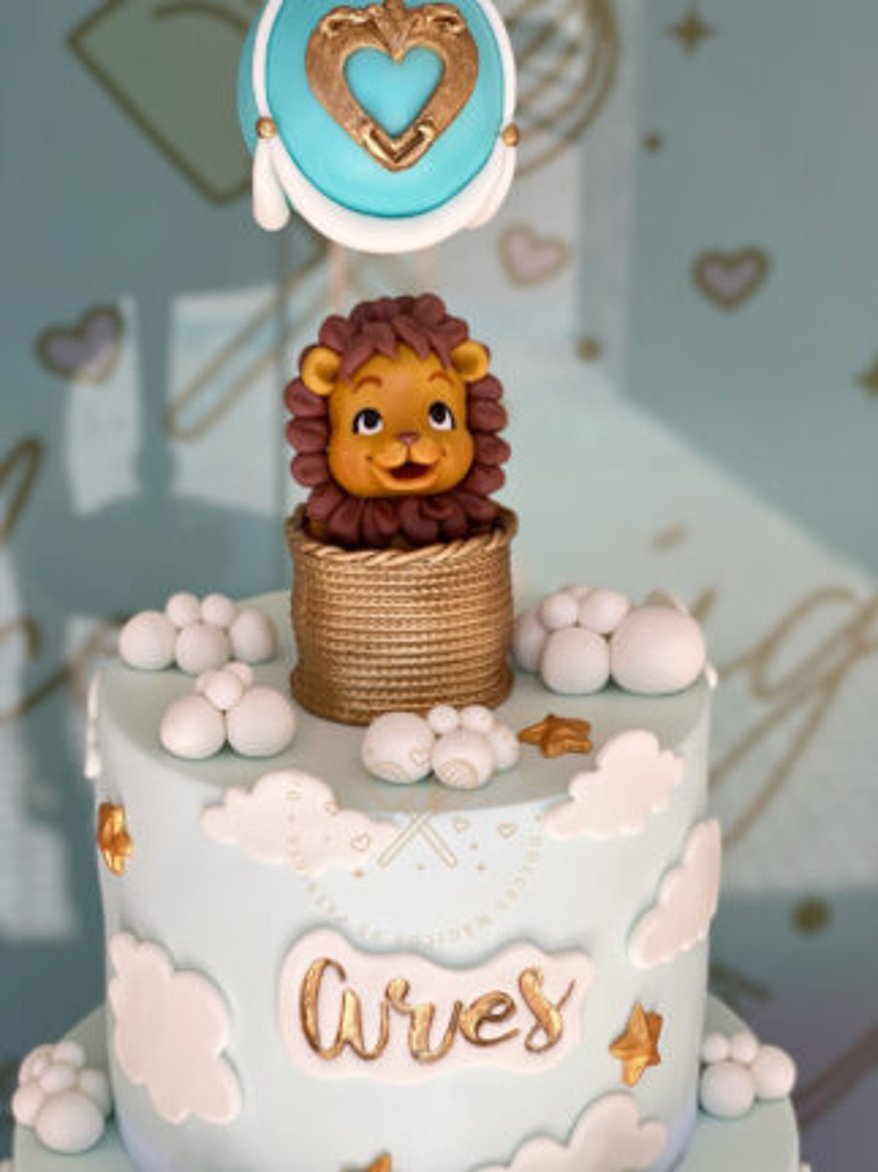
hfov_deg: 19.1
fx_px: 2605
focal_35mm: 77
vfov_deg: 25.3
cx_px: 439
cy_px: 586
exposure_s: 1/143
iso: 20
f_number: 2.8
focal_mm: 9
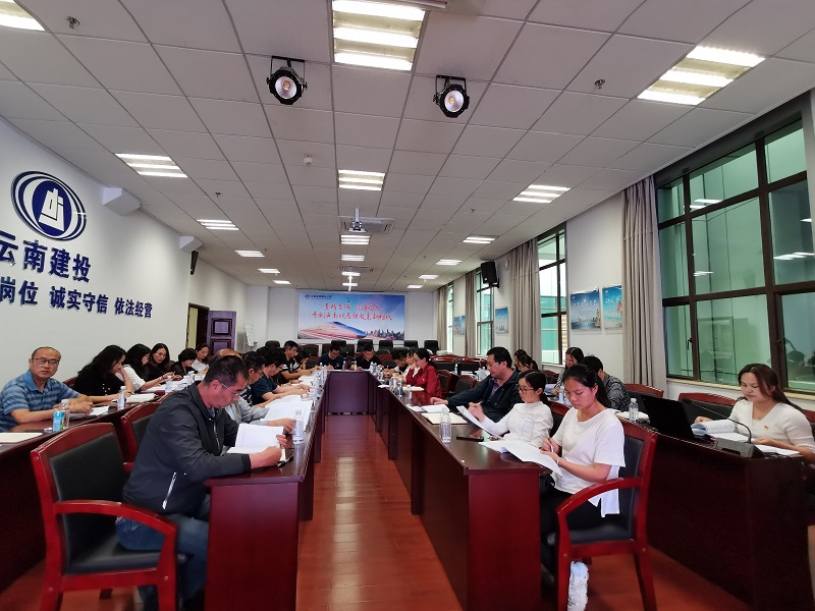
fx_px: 400
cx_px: 408
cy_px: 306
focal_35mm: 17
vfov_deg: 74.7
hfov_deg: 91.0
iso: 320
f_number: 2.2
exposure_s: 1/33.3
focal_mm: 2.2
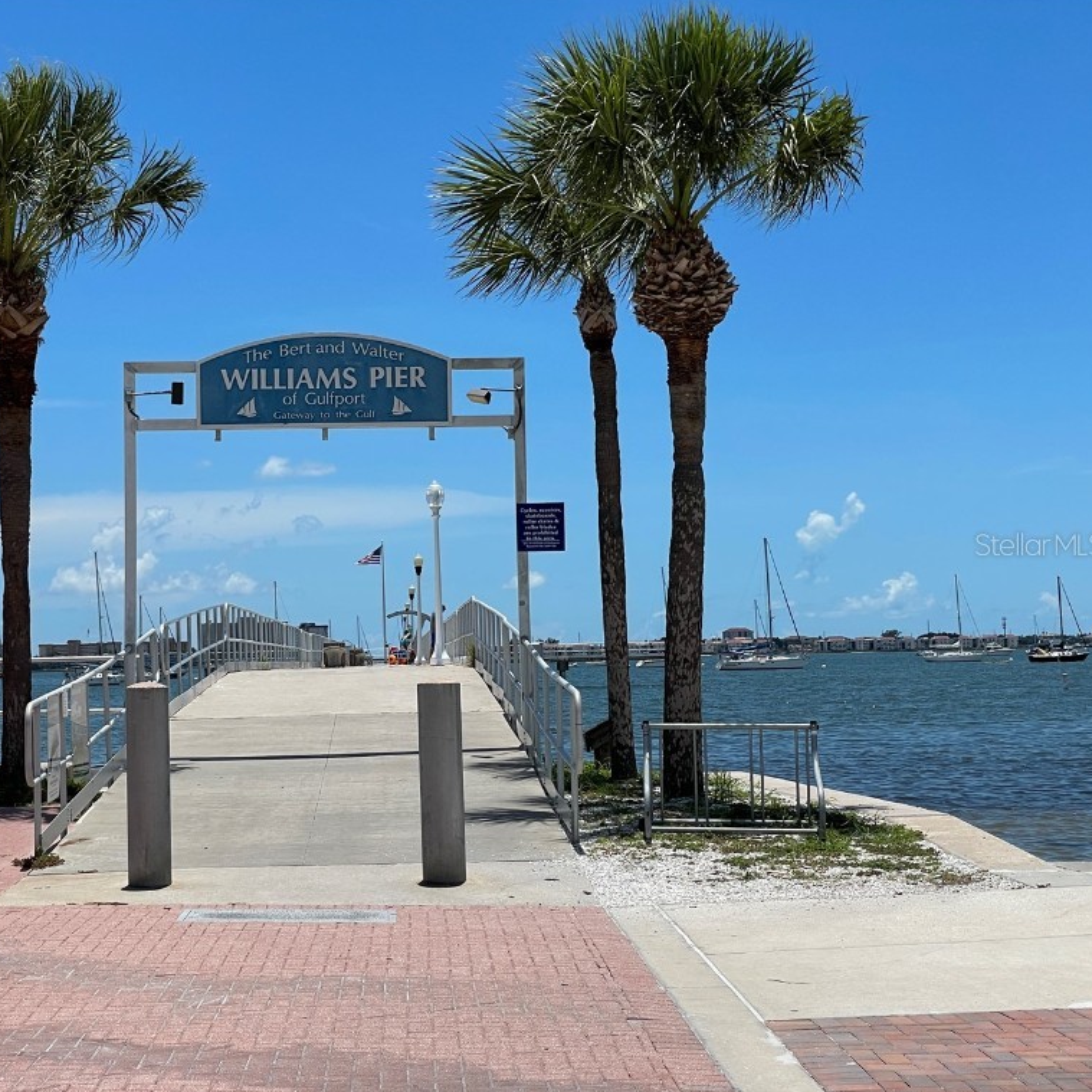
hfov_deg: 27.6
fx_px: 2213
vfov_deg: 27.7
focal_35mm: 62
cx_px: 374
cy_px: 544
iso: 25
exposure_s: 1/3195
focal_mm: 6
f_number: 2
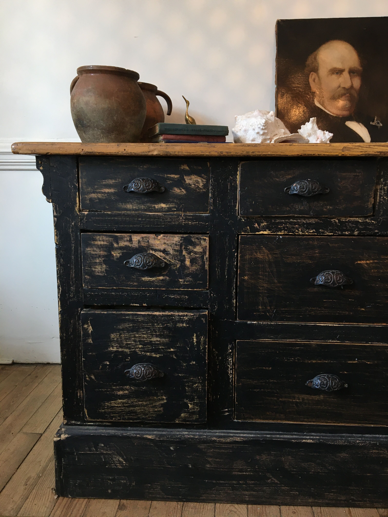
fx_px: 433
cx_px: 194
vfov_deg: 61.7
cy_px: 258
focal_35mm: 29
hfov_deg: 48.2
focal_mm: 4.15
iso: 80
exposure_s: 1/33
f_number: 2.2
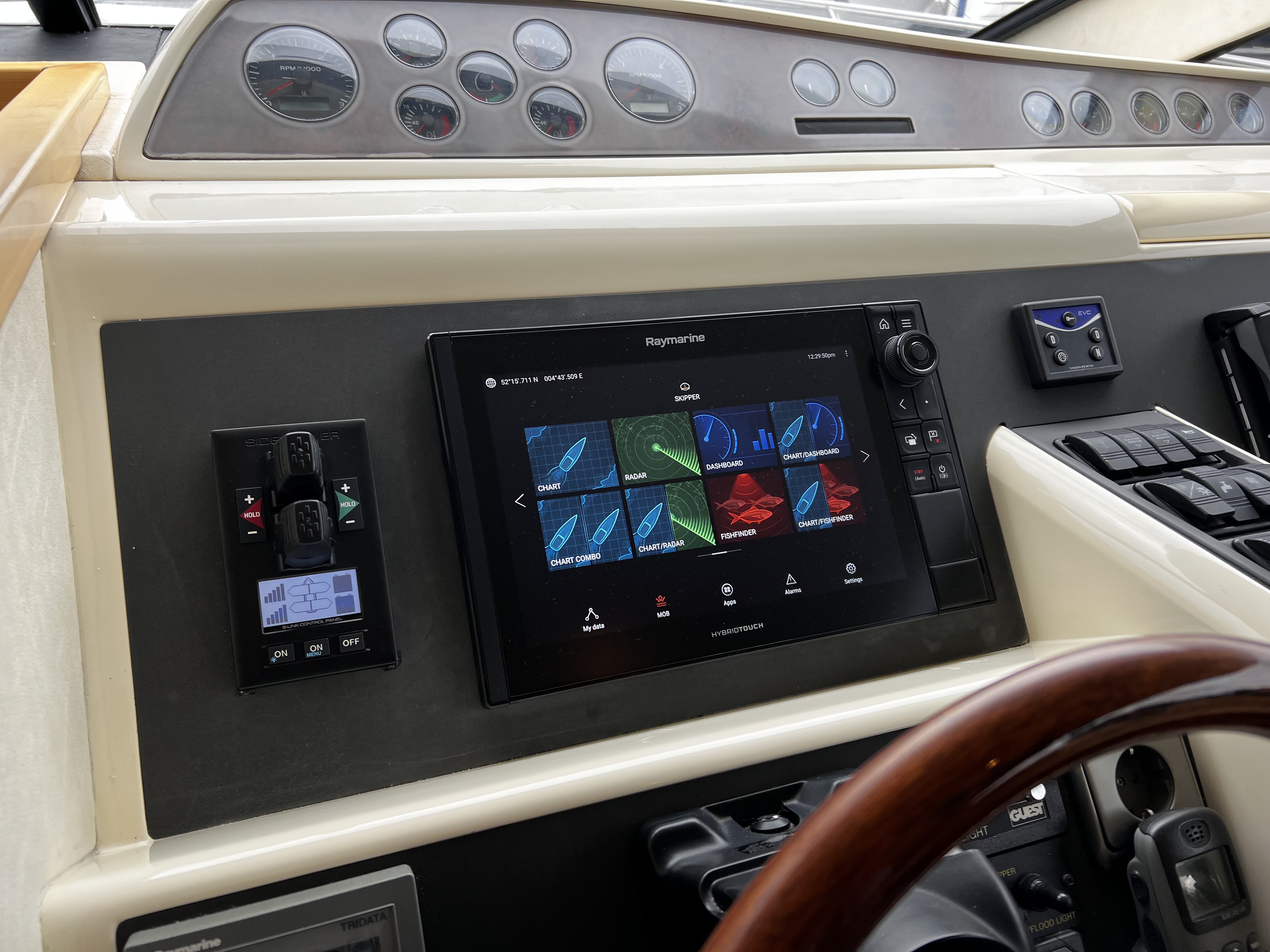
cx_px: 635
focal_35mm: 26
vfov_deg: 53.1
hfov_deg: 67.3
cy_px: 476
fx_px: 954
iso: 50
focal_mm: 5.7
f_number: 1.5
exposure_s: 1/318
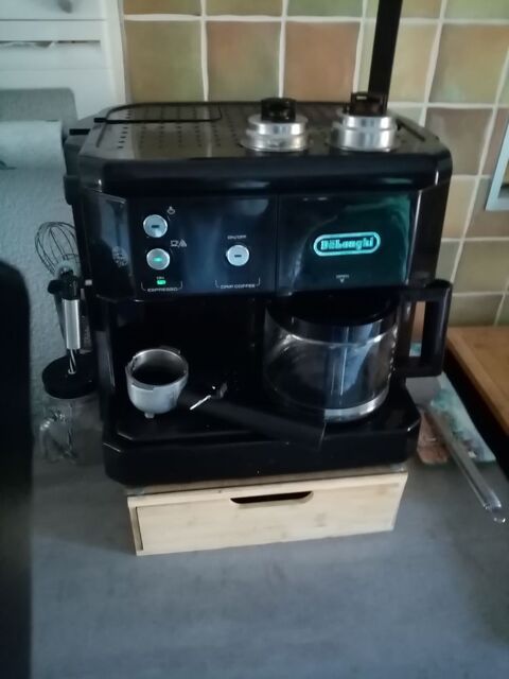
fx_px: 510
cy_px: 340
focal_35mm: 26
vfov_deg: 67.3
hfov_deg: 53.1
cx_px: 254
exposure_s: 1/12.5
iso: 2871
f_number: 1.8
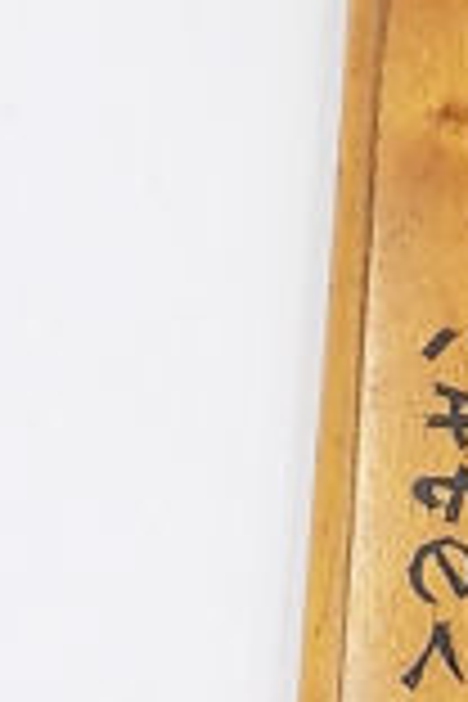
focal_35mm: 136
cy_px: 626
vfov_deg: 14.9
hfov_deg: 9.7
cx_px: 788
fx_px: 2652
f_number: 3.4
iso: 200
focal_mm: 6.1
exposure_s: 1/500
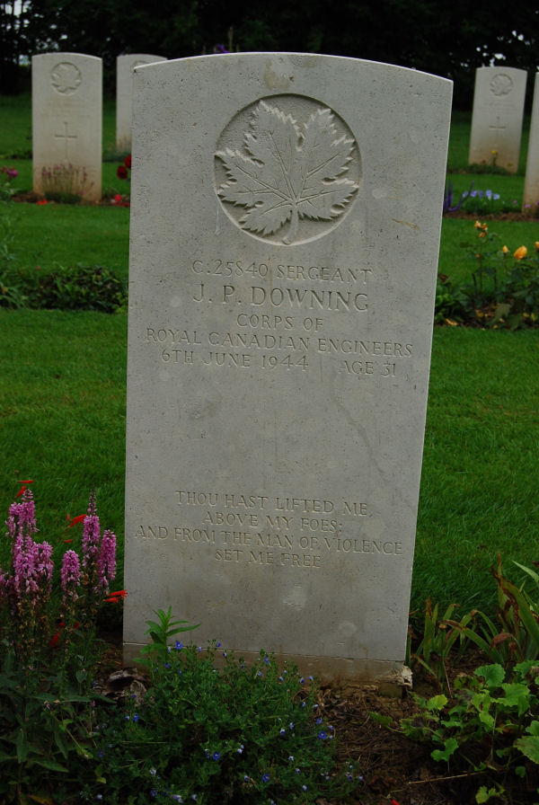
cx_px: 270
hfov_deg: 23.9
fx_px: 1276
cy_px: 402
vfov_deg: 35.0
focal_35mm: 57
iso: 200
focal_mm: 38
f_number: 8
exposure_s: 1/250
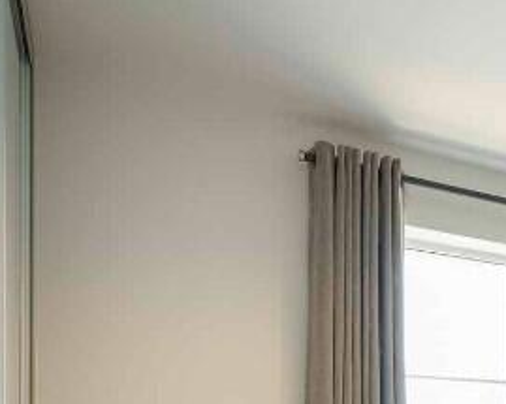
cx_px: 841
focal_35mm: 50
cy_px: 484
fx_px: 749
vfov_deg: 26.8
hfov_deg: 24.2
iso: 100
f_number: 11
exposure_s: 1/1.67
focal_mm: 14
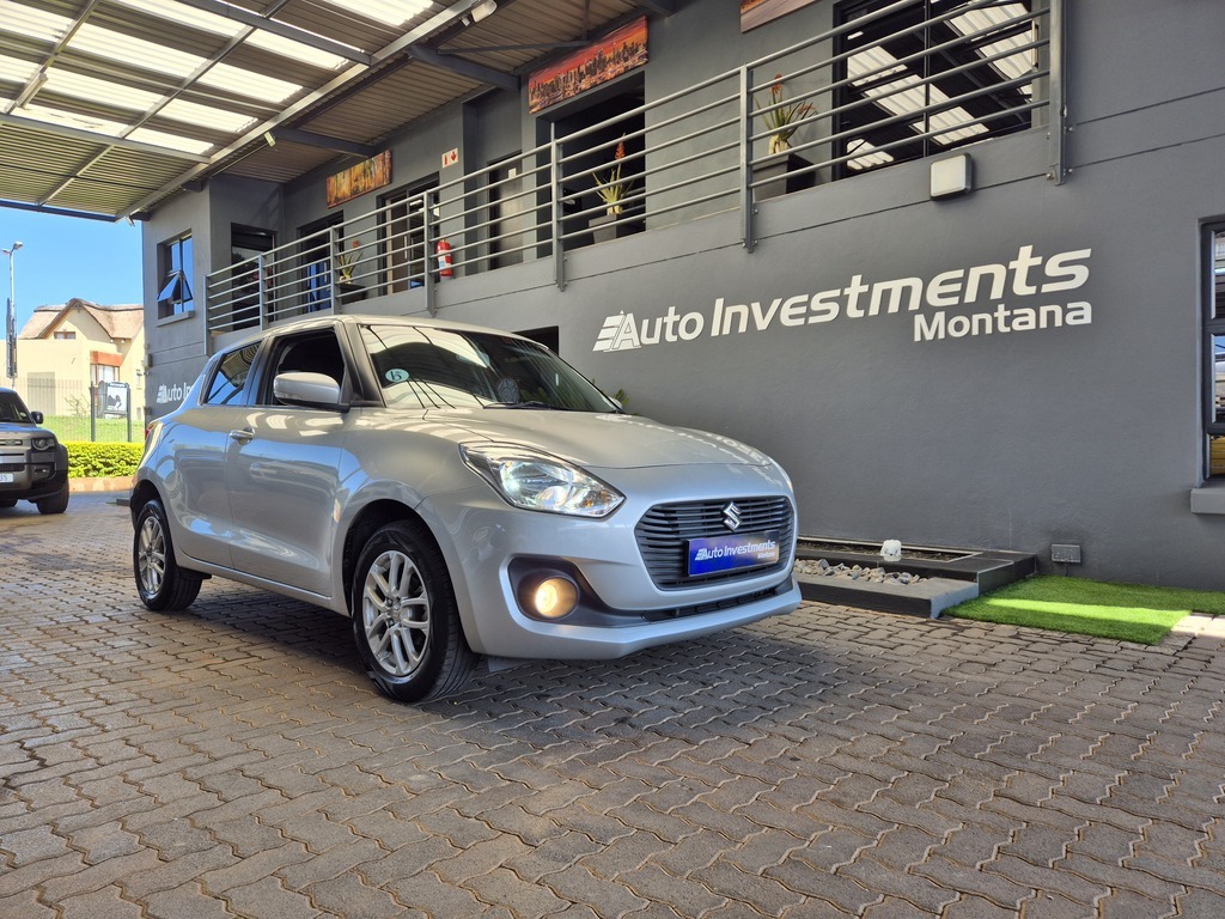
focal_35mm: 23
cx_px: 612
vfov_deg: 58.9
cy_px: 460
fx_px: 814
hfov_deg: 73.9
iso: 25
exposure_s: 1/267
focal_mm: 5.4
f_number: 1.8
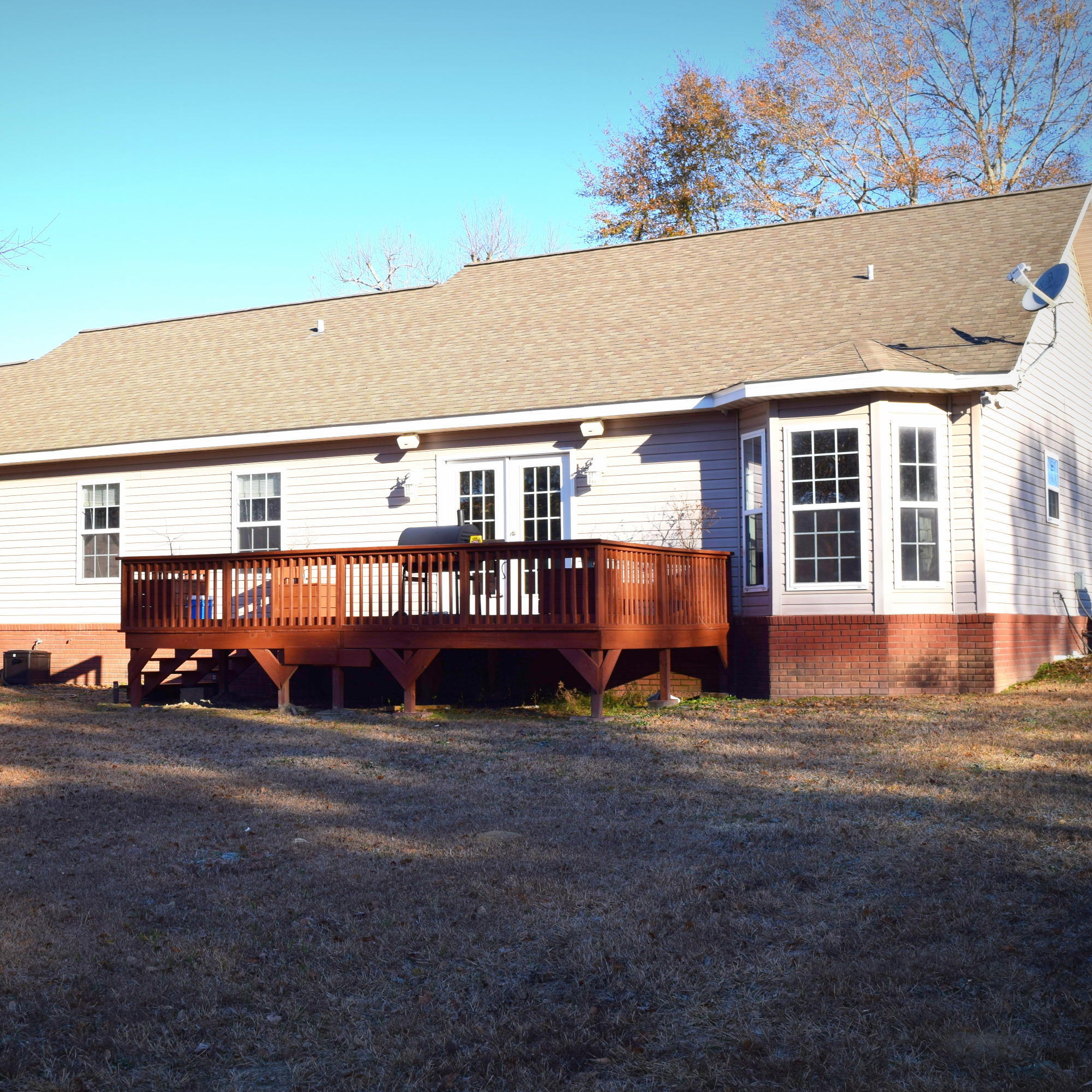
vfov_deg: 36.8
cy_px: 546
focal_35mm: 46
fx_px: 1642
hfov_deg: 36.6
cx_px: 409
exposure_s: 1/200
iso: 100
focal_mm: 24
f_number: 9
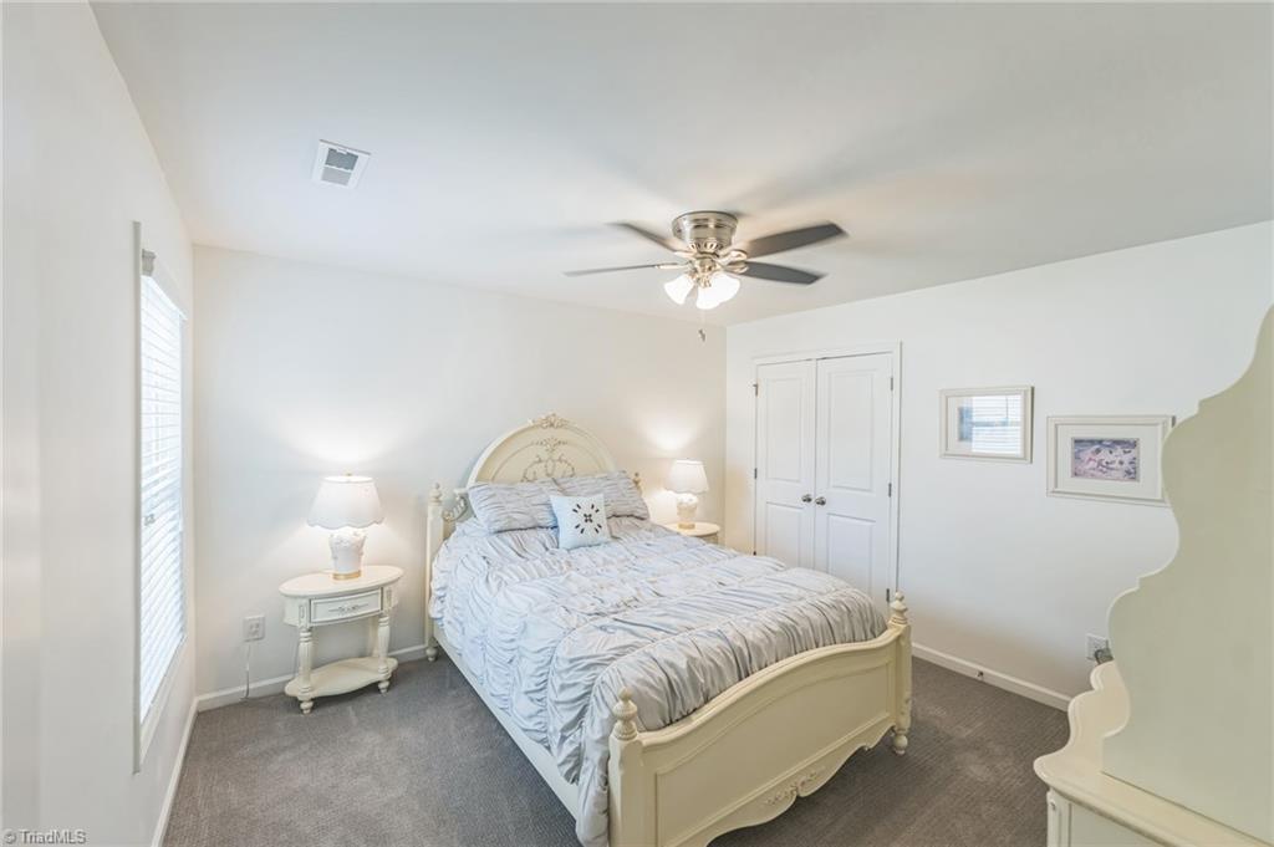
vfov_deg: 81.1
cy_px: 424
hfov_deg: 104.3
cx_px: 637
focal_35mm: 14
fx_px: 495
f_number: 4
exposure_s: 1/30
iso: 200
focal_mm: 14
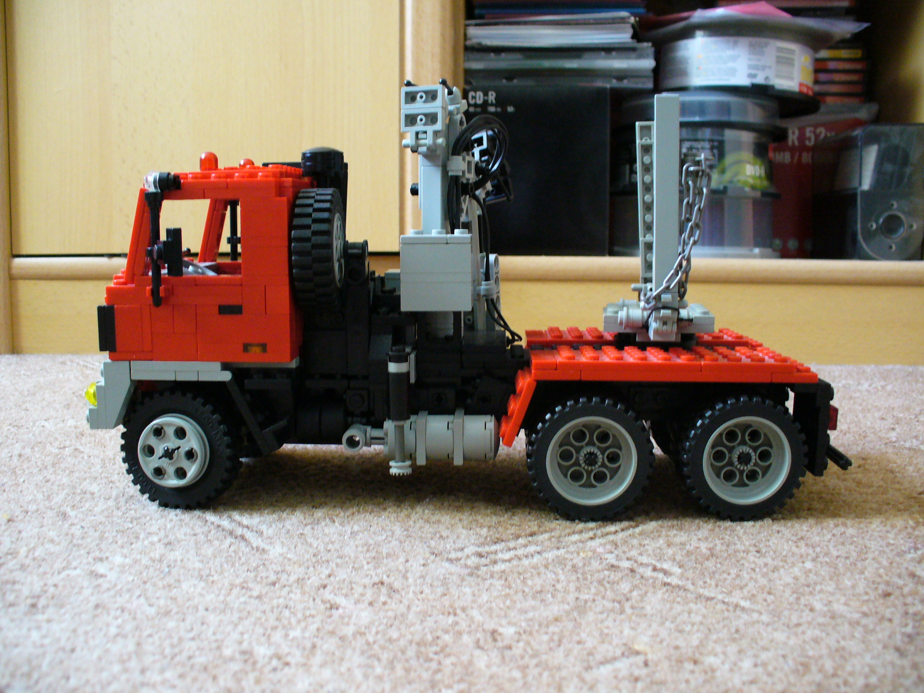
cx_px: 462
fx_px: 988
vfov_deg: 38.7
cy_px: 346
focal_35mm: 37
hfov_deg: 50.1
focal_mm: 6.1
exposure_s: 1/15
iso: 200
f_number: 2.8
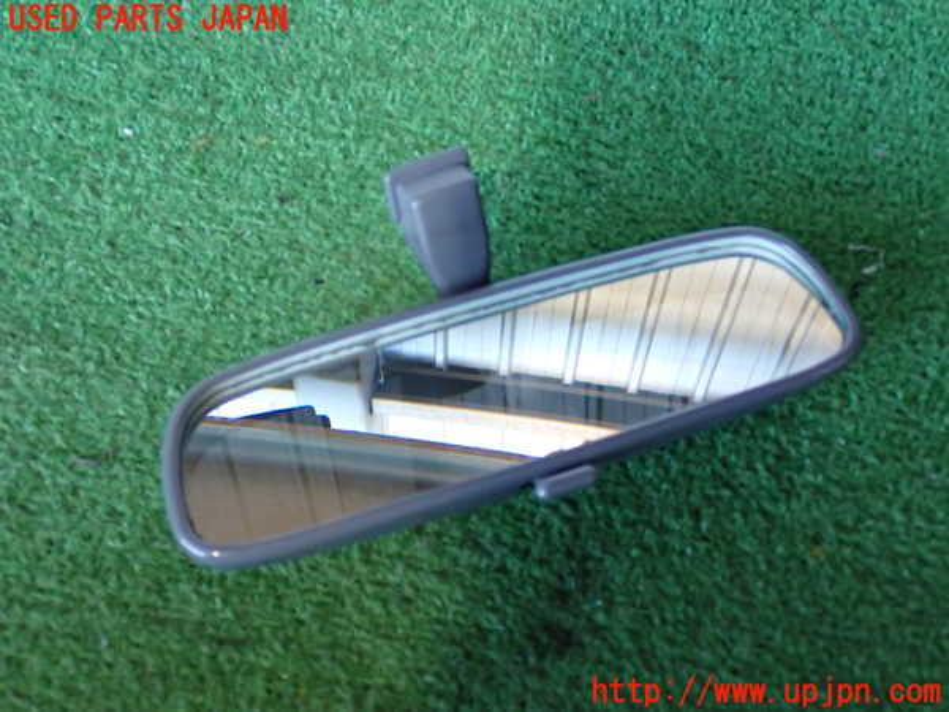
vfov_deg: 35.1
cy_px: 356
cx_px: 474
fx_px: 1124
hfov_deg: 45.8
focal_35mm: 41
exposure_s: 1/40
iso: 400
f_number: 2.8
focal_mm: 7.31
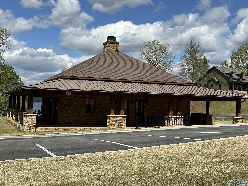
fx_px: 344
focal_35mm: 48
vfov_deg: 30.3
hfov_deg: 39.7
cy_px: 93
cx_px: 124
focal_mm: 6.86
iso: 64
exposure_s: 1/6623
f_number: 1.78
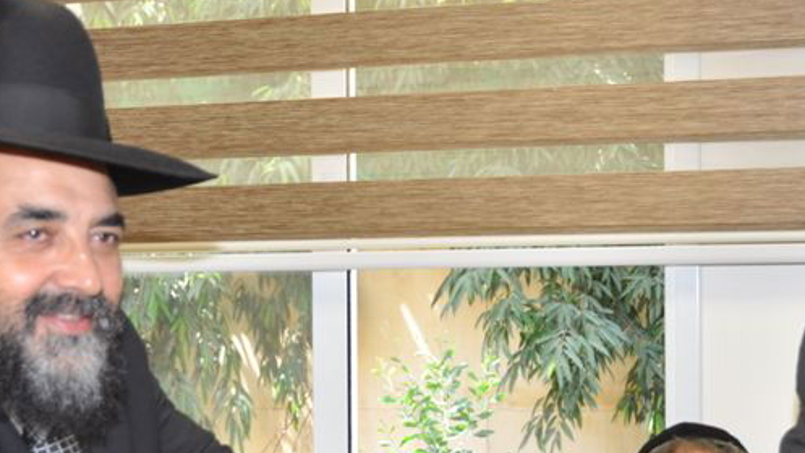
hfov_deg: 25.2
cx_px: 533
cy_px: 362
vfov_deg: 14.3
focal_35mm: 84
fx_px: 1794
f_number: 5
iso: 400
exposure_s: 1/60
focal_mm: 26
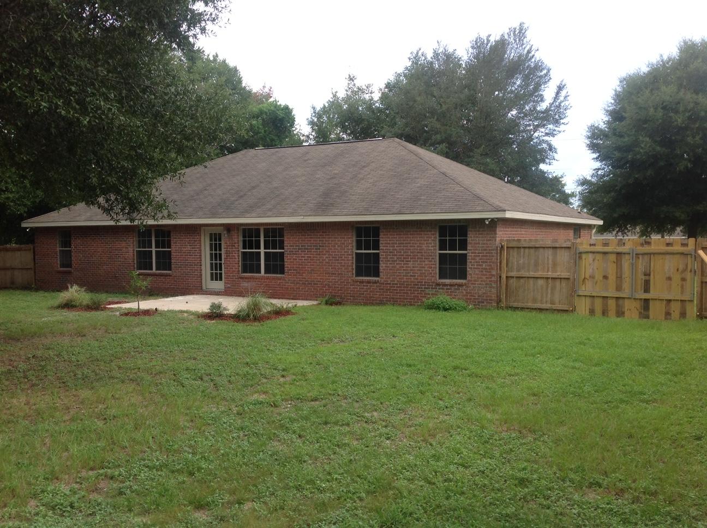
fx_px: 714
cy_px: 264
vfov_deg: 40.6
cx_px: 354
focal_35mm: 35
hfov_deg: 52.7
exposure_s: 1/403
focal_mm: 4.28
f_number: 2.4
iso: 50
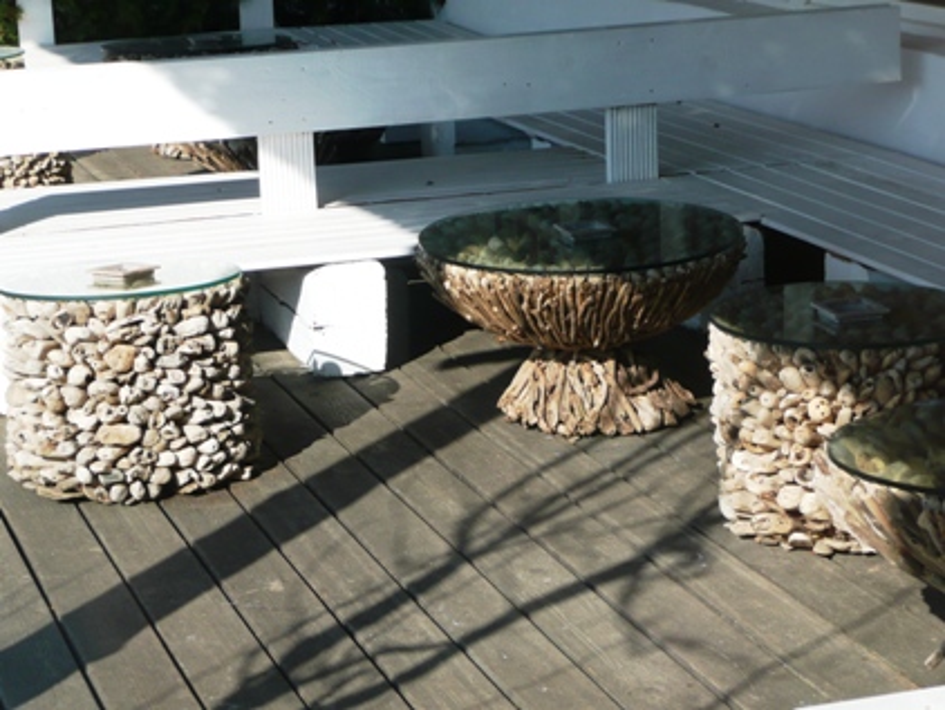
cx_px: 472
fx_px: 2813
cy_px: 355
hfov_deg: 19.1
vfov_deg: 14.4
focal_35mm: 103
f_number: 4.7
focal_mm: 16.9
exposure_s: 1/400
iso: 100
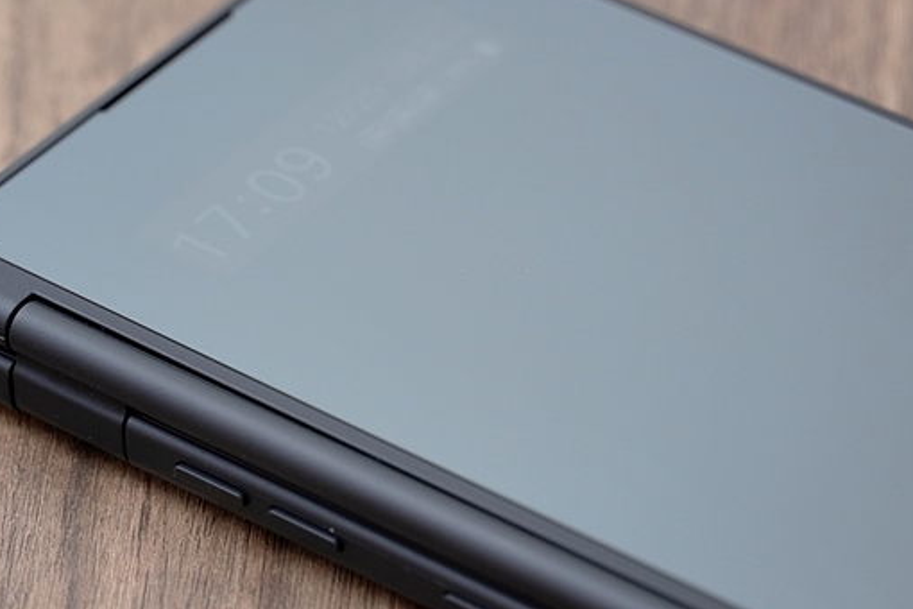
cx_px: 503
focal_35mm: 233
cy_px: 296
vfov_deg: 5.9
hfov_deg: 8.8
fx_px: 5909
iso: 800
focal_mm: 110
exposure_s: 1/125
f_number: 5.6
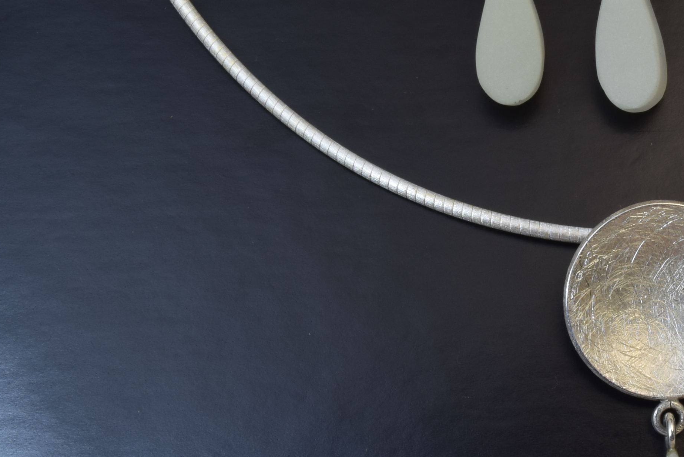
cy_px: 293
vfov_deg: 18.6
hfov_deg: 26.8
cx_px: 614
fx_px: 1387
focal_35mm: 73
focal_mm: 20
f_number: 25
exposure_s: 1
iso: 100
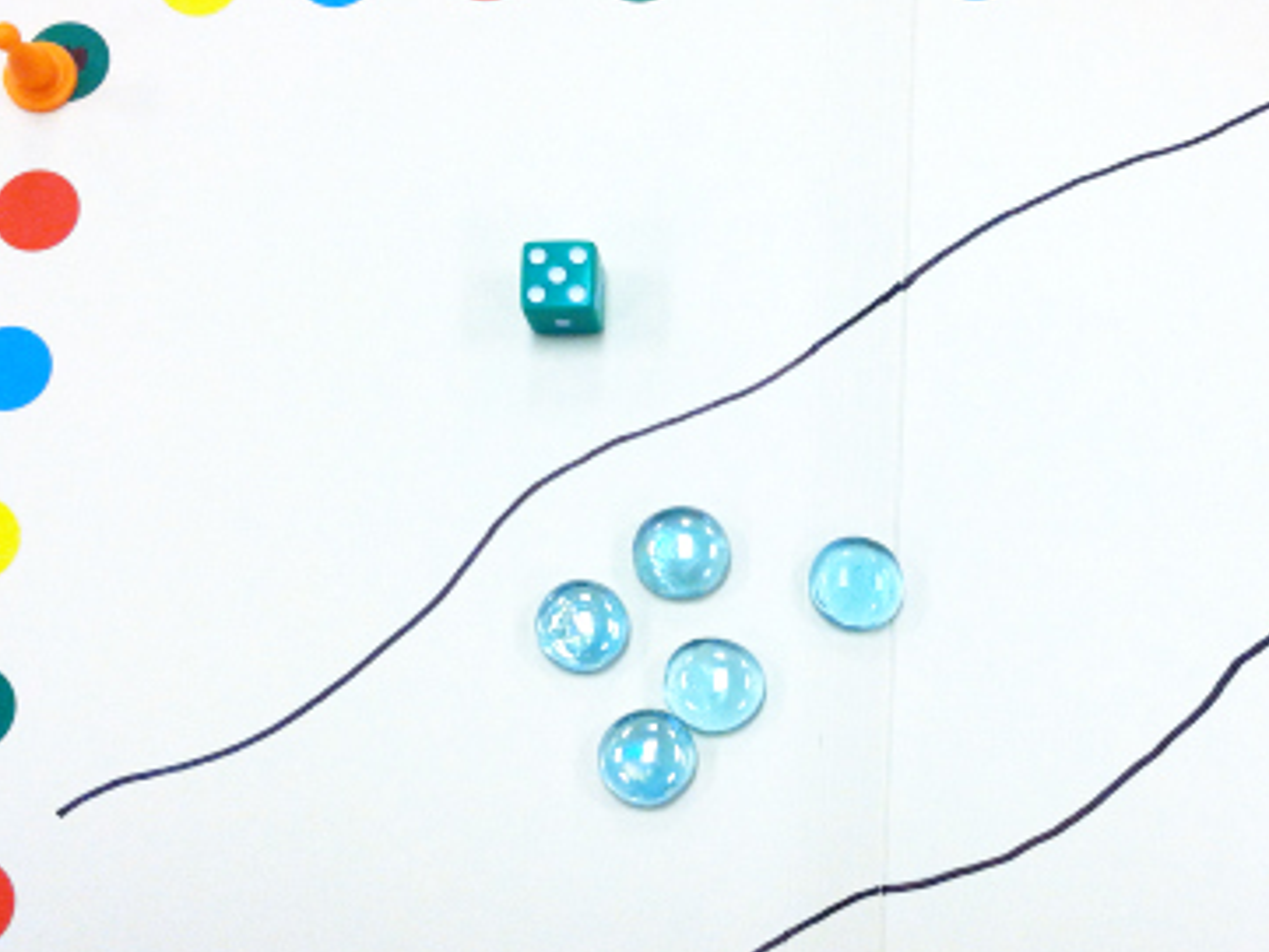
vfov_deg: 25.2
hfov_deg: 33.1
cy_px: 527
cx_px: 798
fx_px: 2127
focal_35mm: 58
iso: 80
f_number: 2.8
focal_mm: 3.85
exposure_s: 1/60
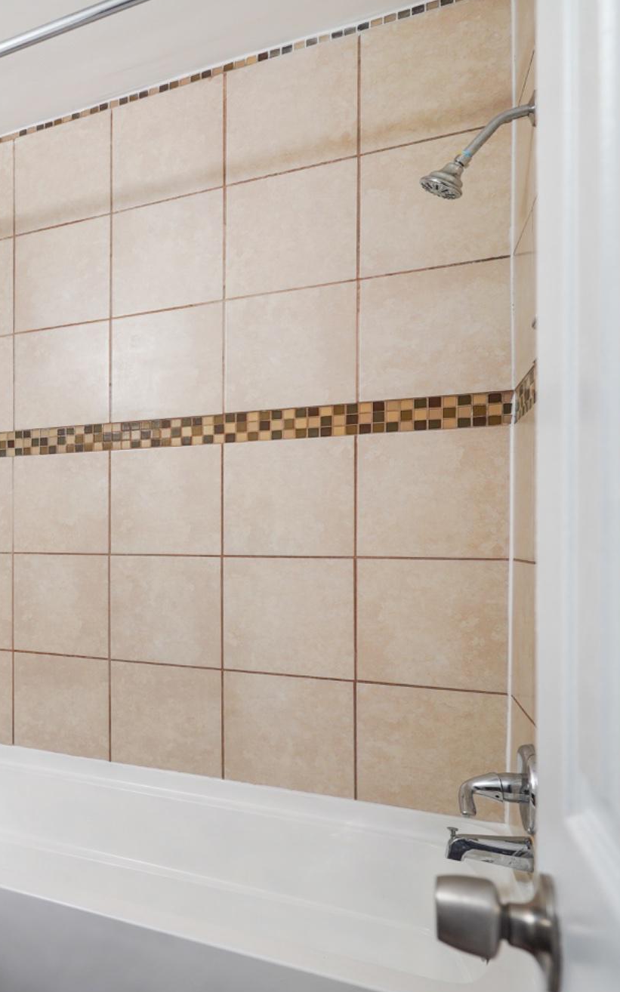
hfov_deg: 36.6
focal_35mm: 27
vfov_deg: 68.4
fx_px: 730
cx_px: -106
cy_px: 491
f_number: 4.5
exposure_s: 1/40
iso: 400
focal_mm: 17
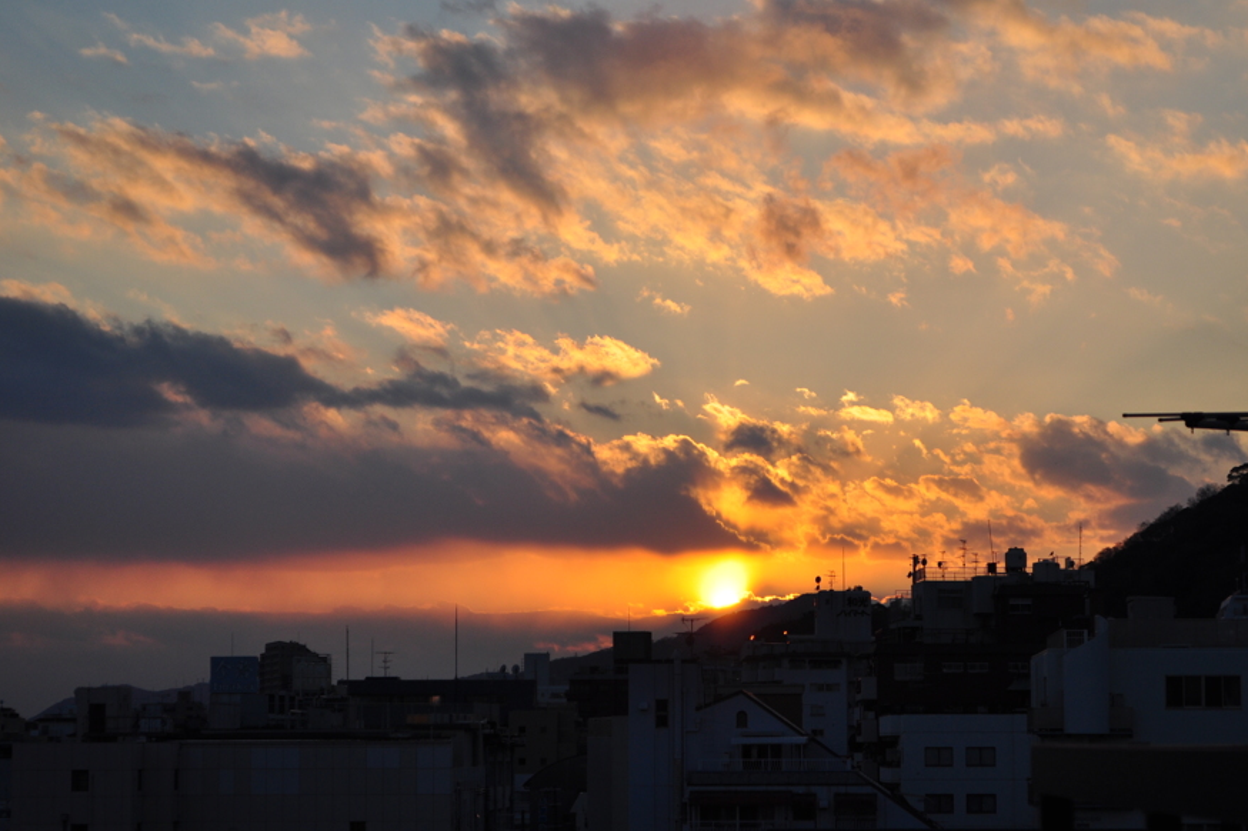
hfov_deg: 21.1
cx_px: 673
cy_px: 460
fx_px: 3347
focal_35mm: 97
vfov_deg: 14.2
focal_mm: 55
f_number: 5.6
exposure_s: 1/800
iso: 200
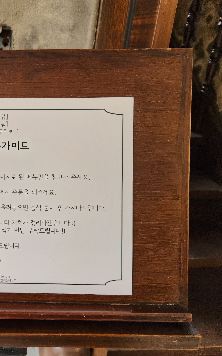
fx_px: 319
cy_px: 179
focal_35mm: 33
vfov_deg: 58.1
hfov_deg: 34.2
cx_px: -11
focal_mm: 5.4
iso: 64
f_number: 1.8
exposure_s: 1/120
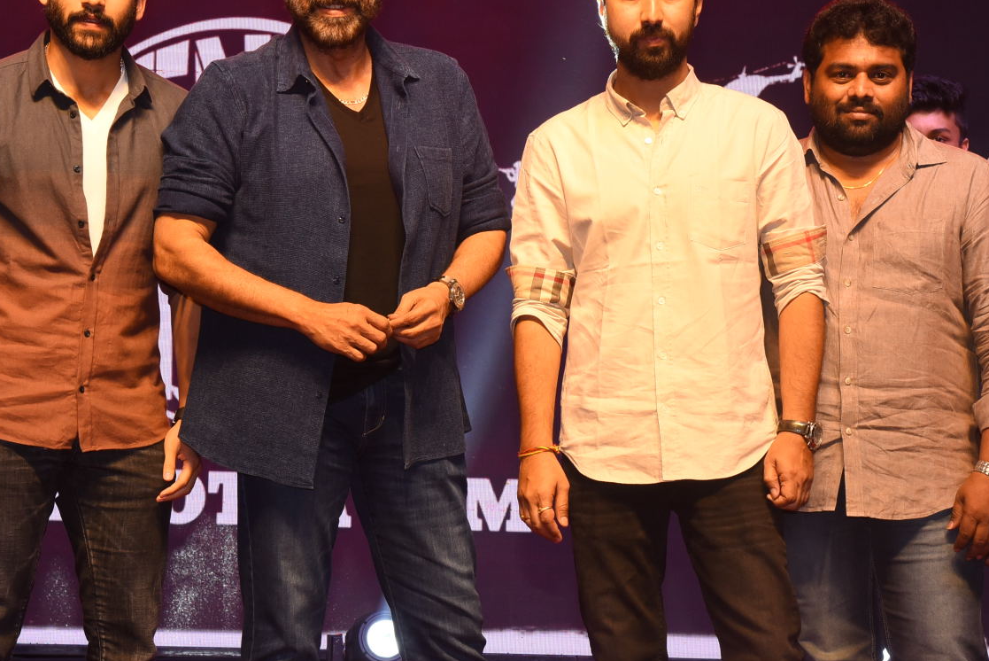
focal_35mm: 121
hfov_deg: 16.9
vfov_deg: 11.3
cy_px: 420
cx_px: 446
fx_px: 3326
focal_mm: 66
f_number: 10
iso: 1000
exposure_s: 1/125
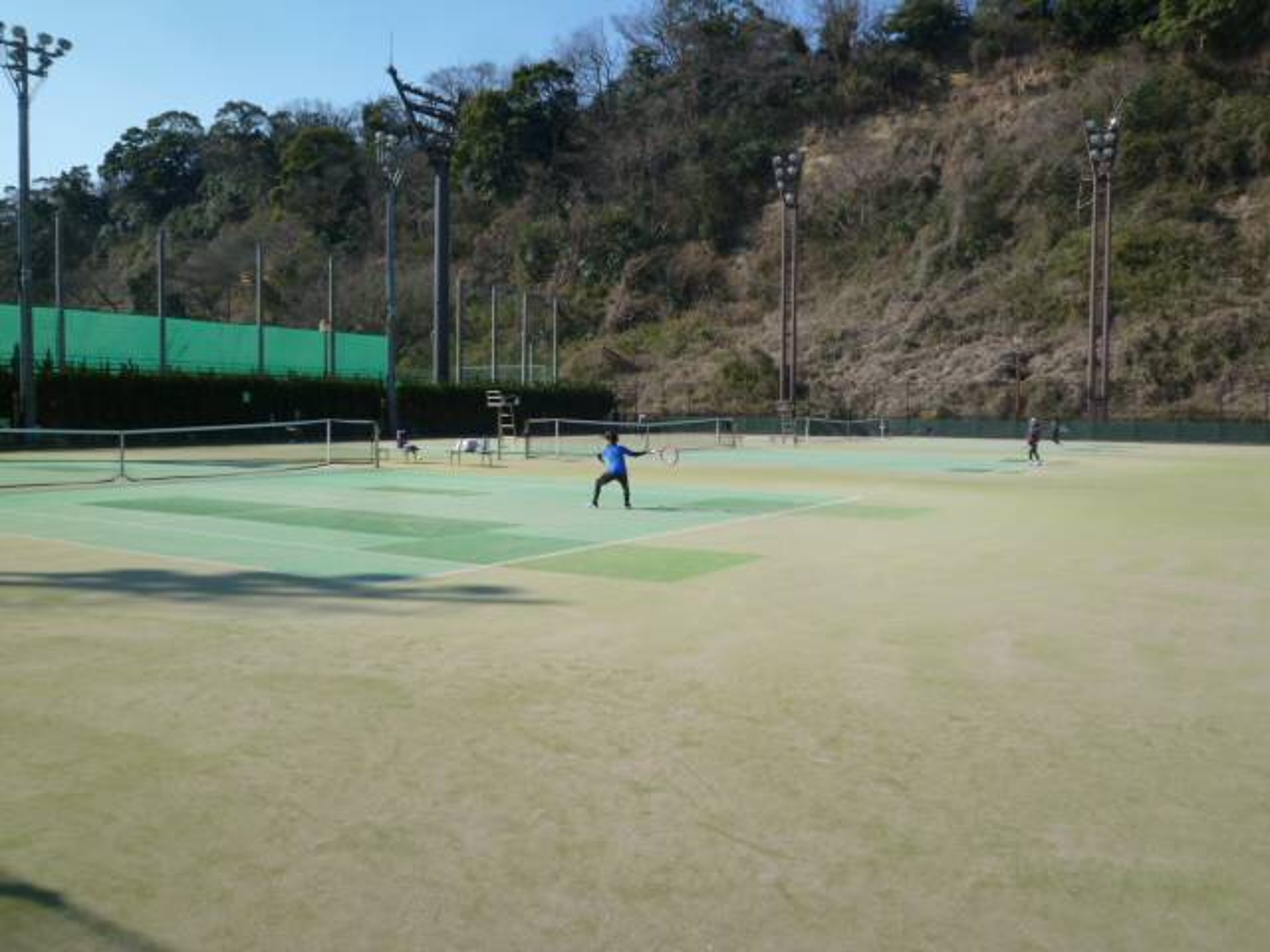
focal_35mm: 29
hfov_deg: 61.7
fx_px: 1064
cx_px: 635
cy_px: 476
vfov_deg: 48.2
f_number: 3
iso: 80
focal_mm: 5.2
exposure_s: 1/1000
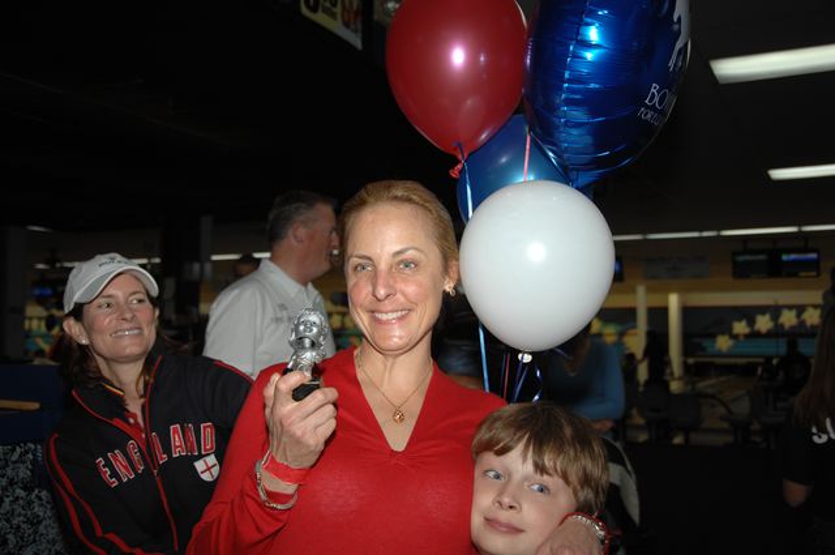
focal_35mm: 39
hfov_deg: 49.6
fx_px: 903
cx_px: 418
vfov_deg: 34.1
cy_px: 278
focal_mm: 26
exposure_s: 1/125
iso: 200
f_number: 4
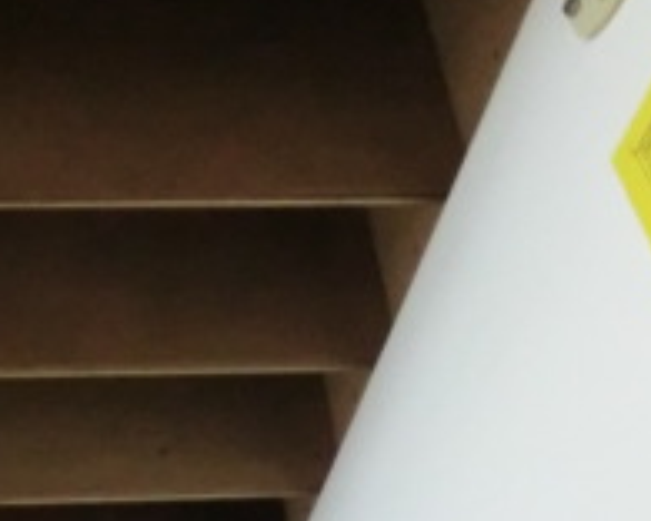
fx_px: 1484
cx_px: -10
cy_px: 351
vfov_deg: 19.8
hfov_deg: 23.6
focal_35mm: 77
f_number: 3.2
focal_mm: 4.3
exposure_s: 1/13
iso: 800
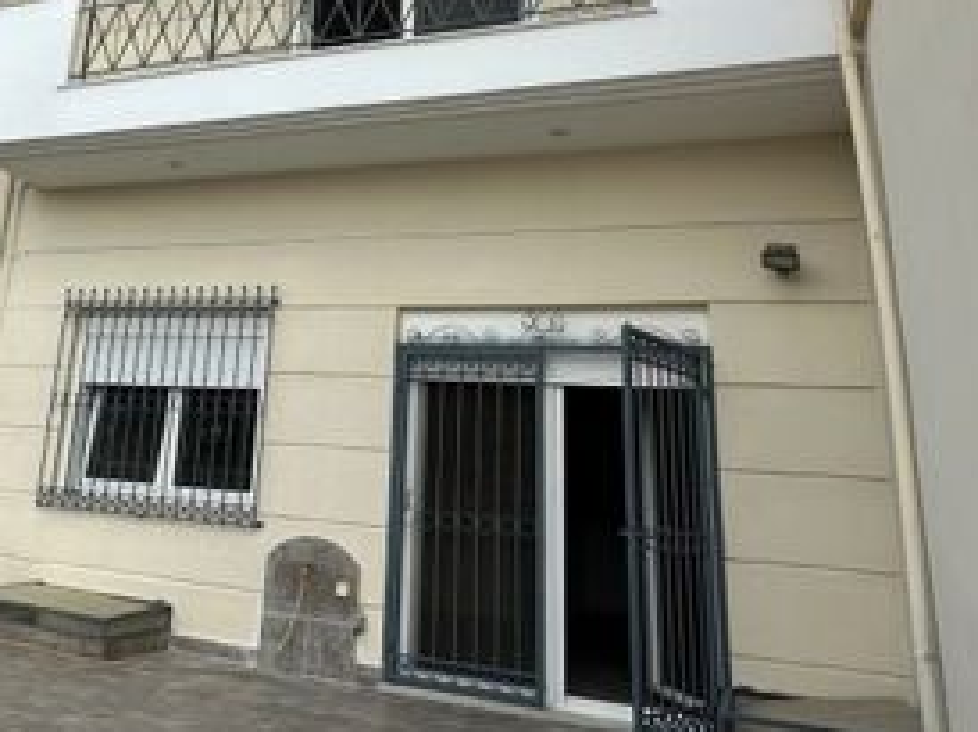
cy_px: 164
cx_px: 259
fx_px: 1016
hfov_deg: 49.6
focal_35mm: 36
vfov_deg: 38.4
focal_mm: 2.22
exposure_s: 1/1006
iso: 50
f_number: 2.2
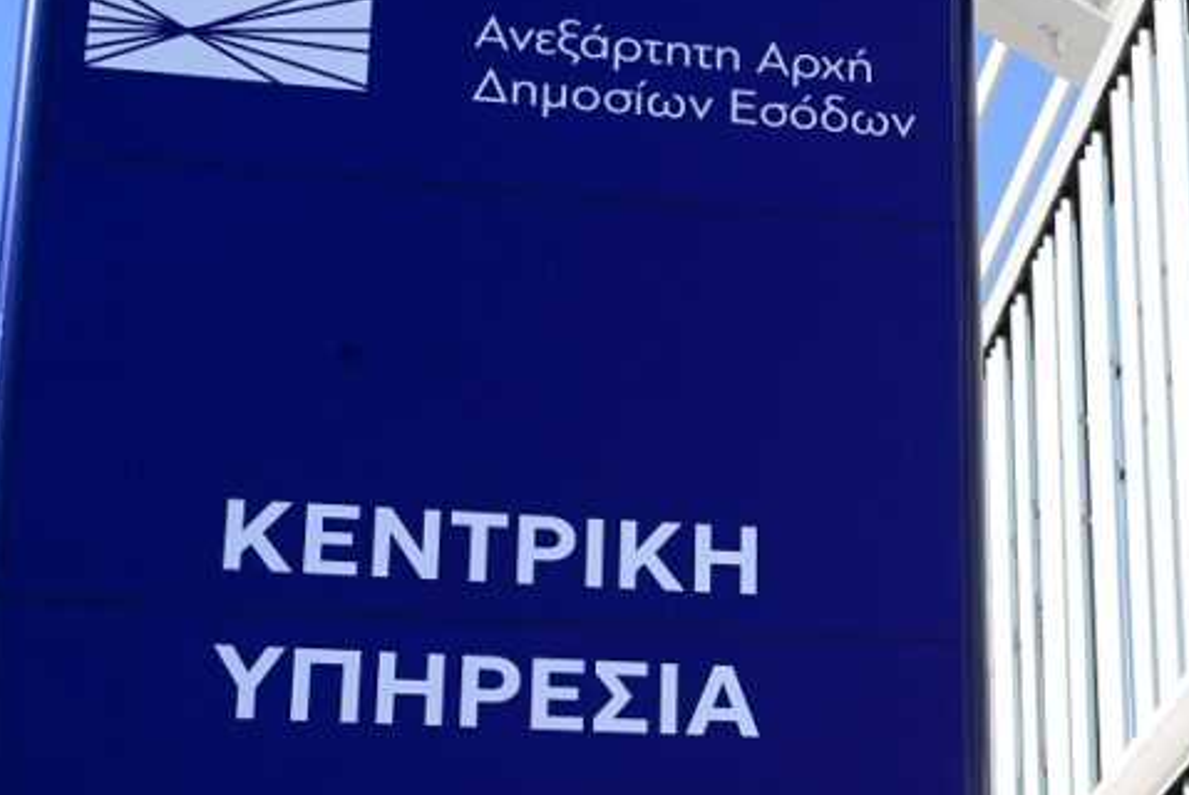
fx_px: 3106
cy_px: 513
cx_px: 1216
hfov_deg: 20.9
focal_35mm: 94
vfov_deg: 14.6
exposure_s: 1/400
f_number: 10
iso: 400
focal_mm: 44
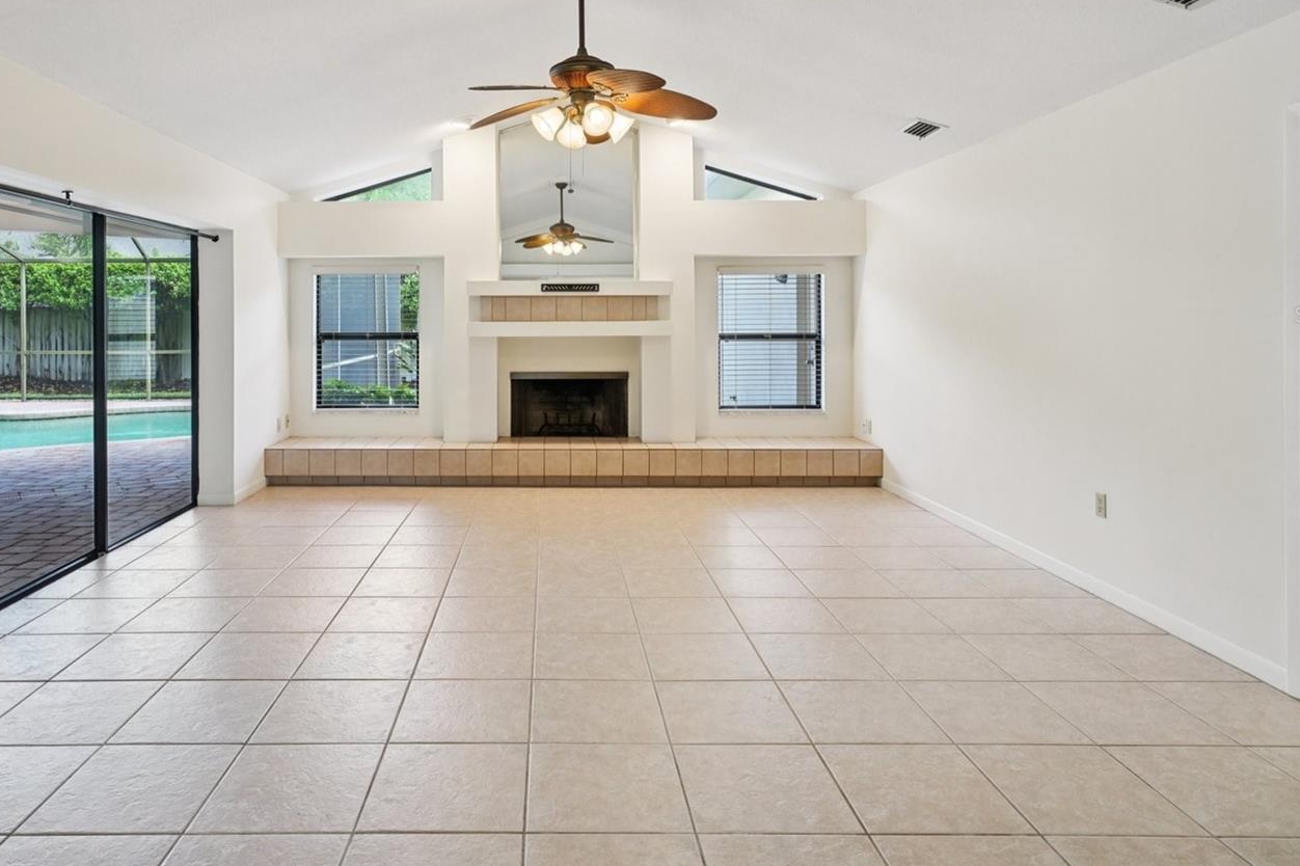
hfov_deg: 75.7
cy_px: 315
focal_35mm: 23
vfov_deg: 54.3
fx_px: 830
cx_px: 557
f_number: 8
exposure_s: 1/60
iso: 640
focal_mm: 18
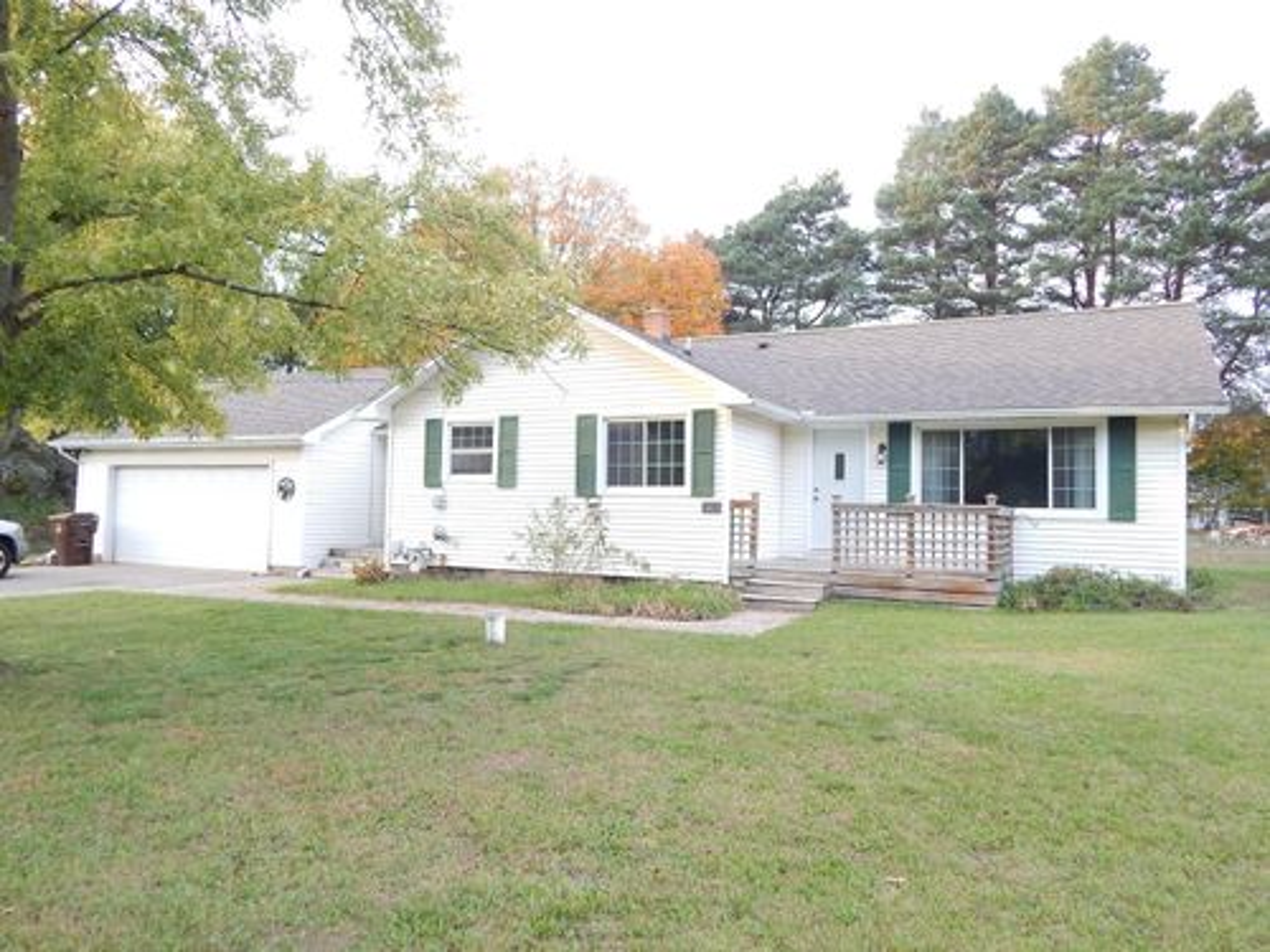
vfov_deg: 54.9
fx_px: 917
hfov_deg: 69.4
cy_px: 476
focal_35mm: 25
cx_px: 635
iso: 125
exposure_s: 1/50
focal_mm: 4.5
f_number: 3.1
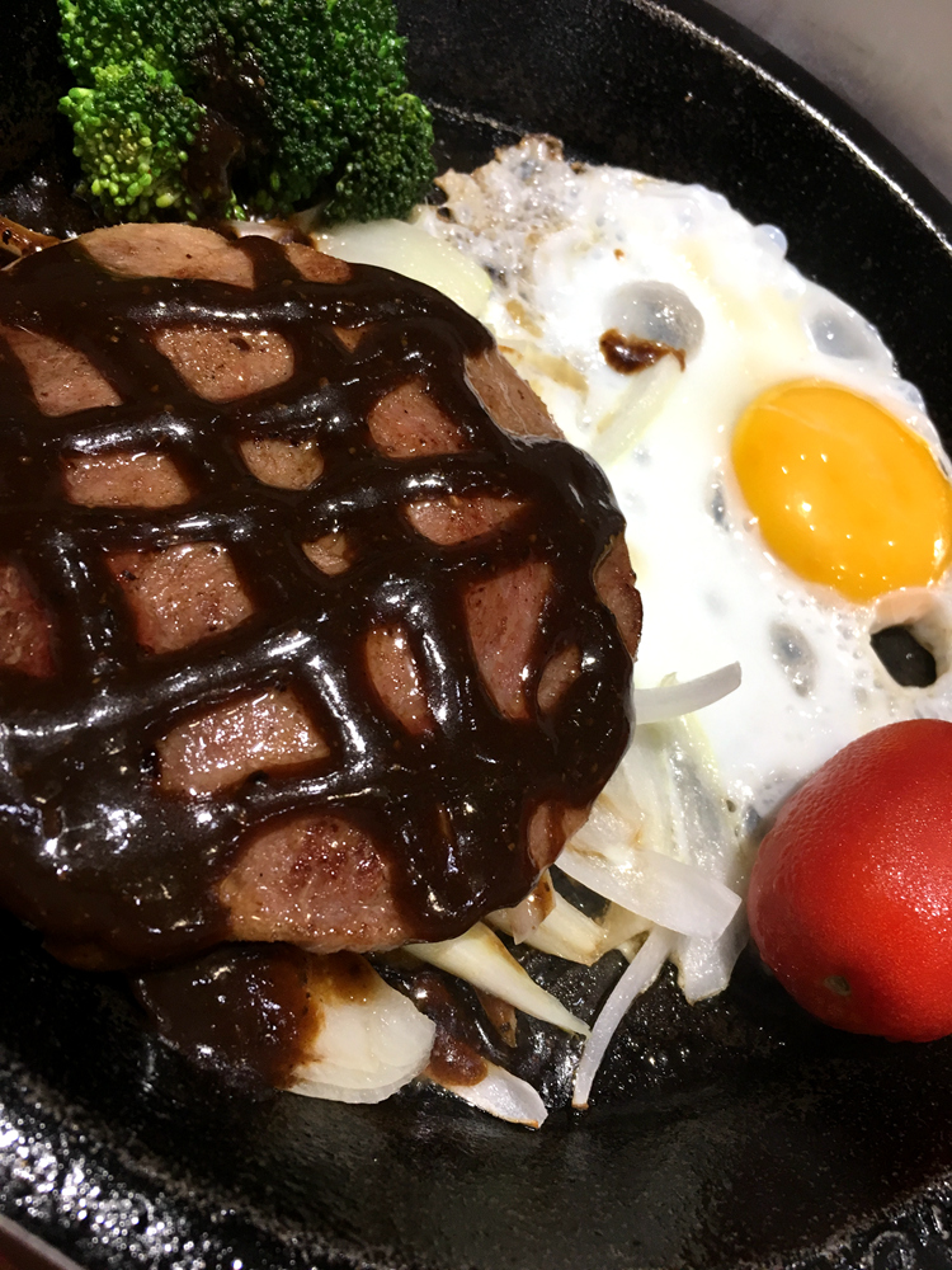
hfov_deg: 48.2
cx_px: 476
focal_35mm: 29
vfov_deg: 61.7
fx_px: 1063
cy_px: 635
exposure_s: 1/33
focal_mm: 4.15
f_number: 2.2
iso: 64
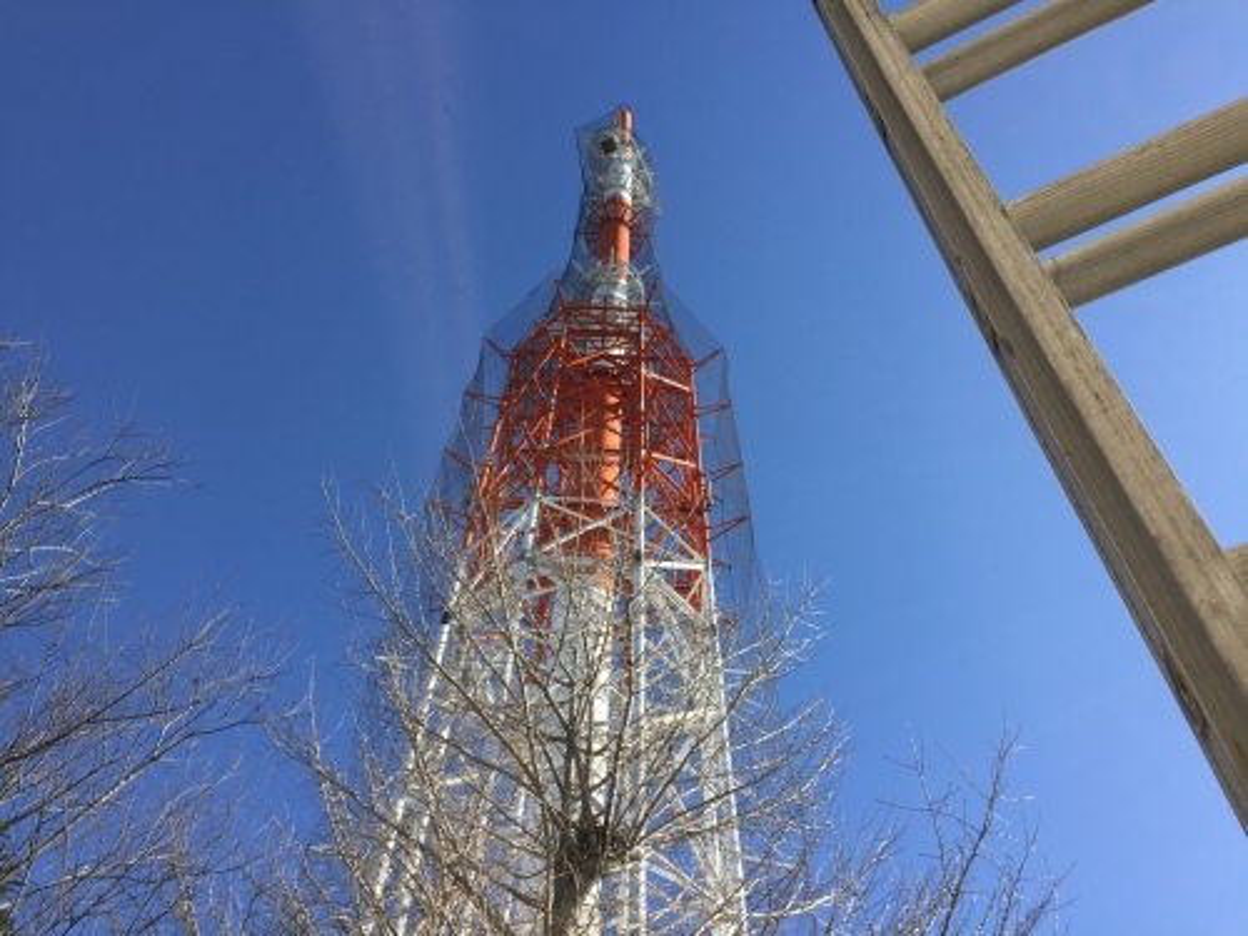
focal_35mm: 29
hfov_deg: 61.7
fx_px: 1046
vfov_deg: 48.2
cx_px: 624
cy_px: 468
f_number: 2.2
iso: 32
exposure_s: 1/1522
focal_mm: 4.15
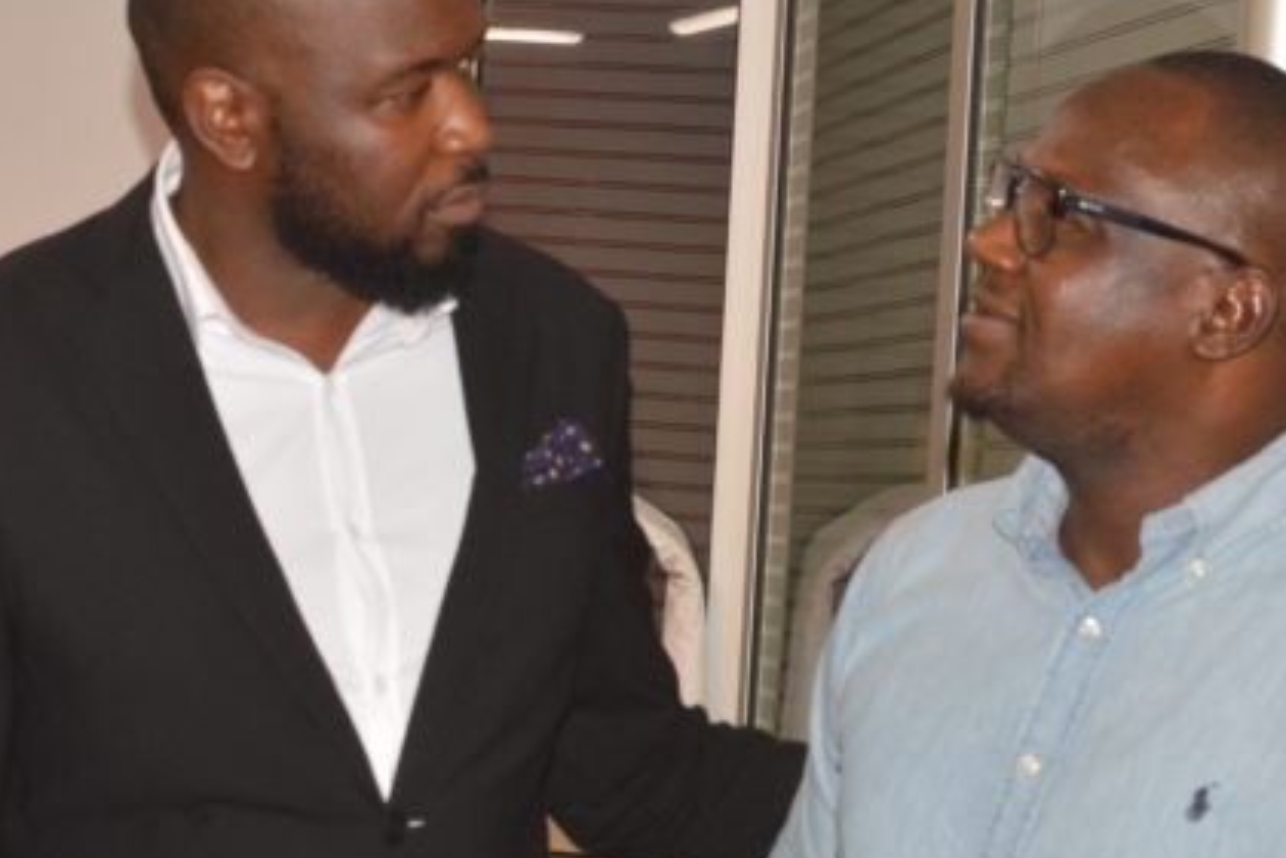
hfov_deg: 21.1
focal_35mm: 96
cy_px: 605
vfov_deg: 14.2
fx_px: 3426
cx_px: 355
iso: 800
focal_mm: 35
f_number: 8
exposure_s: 1/60
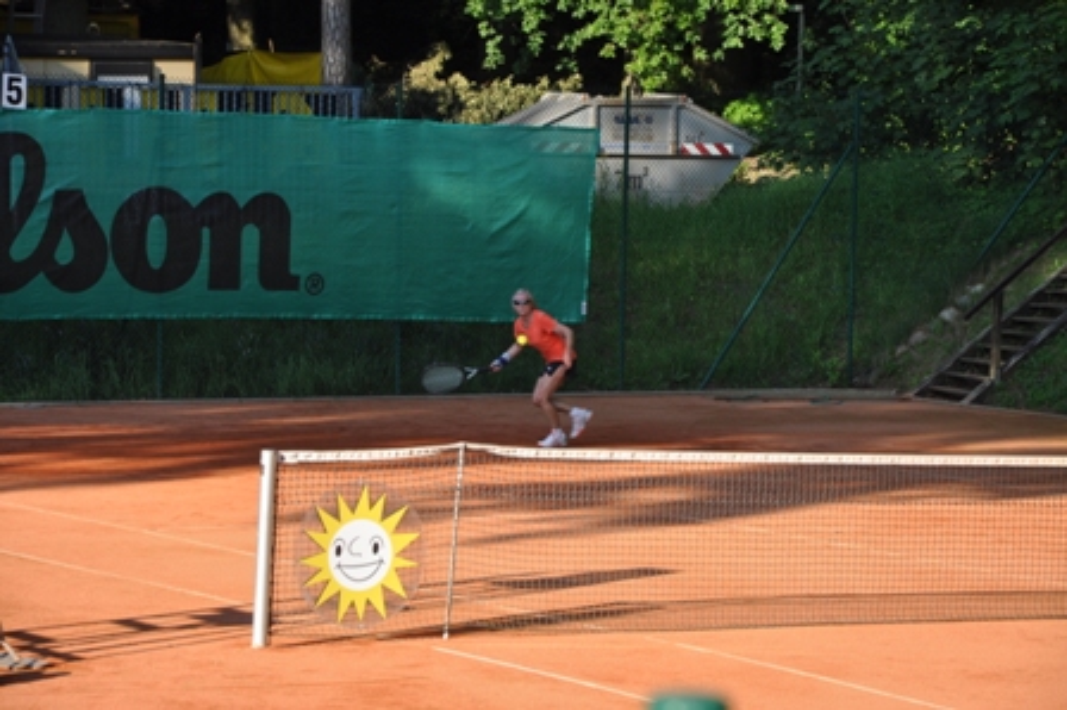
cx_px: 534
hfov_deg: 13.0
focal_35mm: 158
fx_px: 4665
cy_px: 355
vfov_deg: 8.7
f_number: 9
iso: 200
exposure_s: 1/200
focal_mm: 105
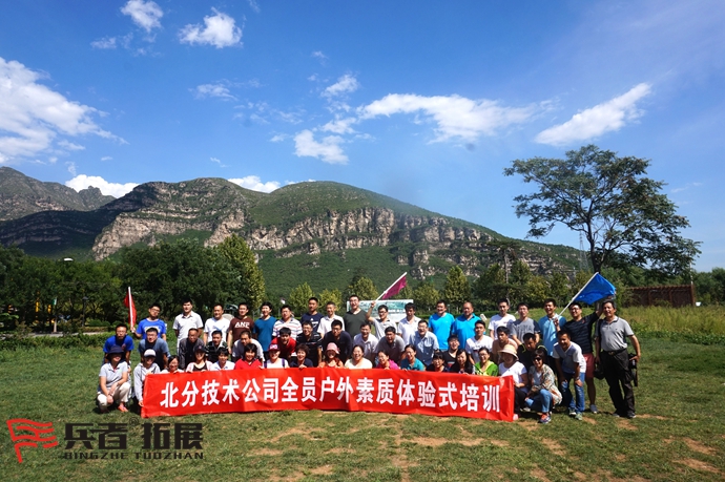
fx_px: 483
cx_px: 362
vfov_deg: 53.1
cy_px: 241
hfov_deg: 73.8
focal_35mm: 24
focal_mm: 16
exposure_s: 1/125
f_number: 14
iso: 100
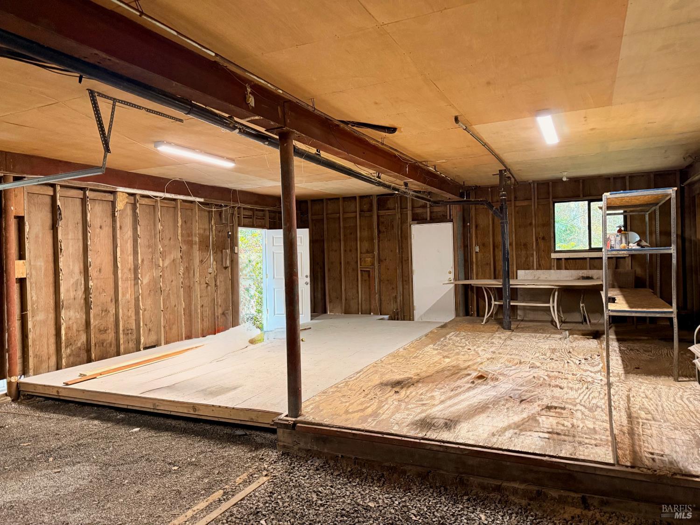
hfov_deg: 71.6
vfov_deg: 56.8
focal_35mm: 24
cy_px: 262
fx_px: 485
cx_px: 350
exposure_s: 1/60
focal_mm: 6.76
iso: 640
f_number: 1.78
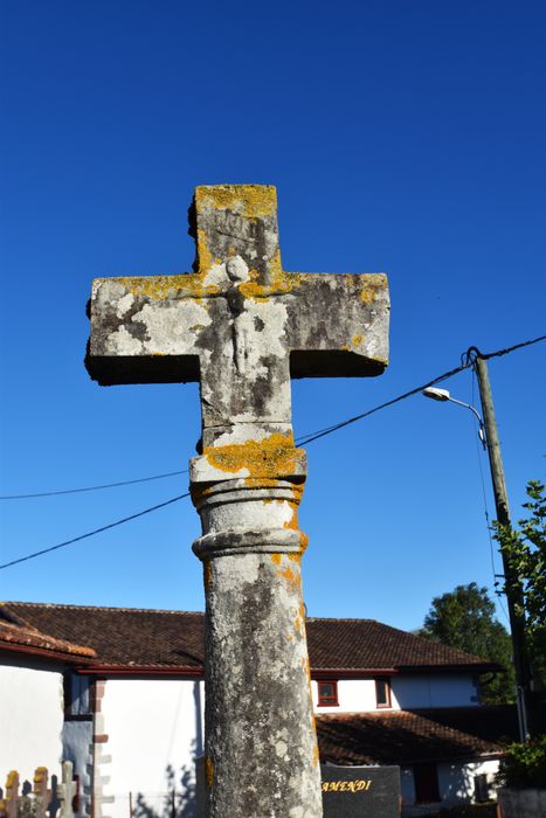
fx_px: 819
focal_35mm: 36
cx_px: 273
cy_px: 409
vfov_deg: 53.1
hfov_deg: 36.9
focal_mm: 24
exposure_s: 1/400
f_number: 10
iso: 200
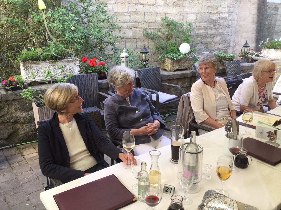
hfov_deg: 58.4
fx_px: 252
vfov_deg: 45.4
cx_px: 140
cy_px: 105
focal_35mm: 31
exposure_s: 1/50
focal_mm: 3.3
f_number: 2.4
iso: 25
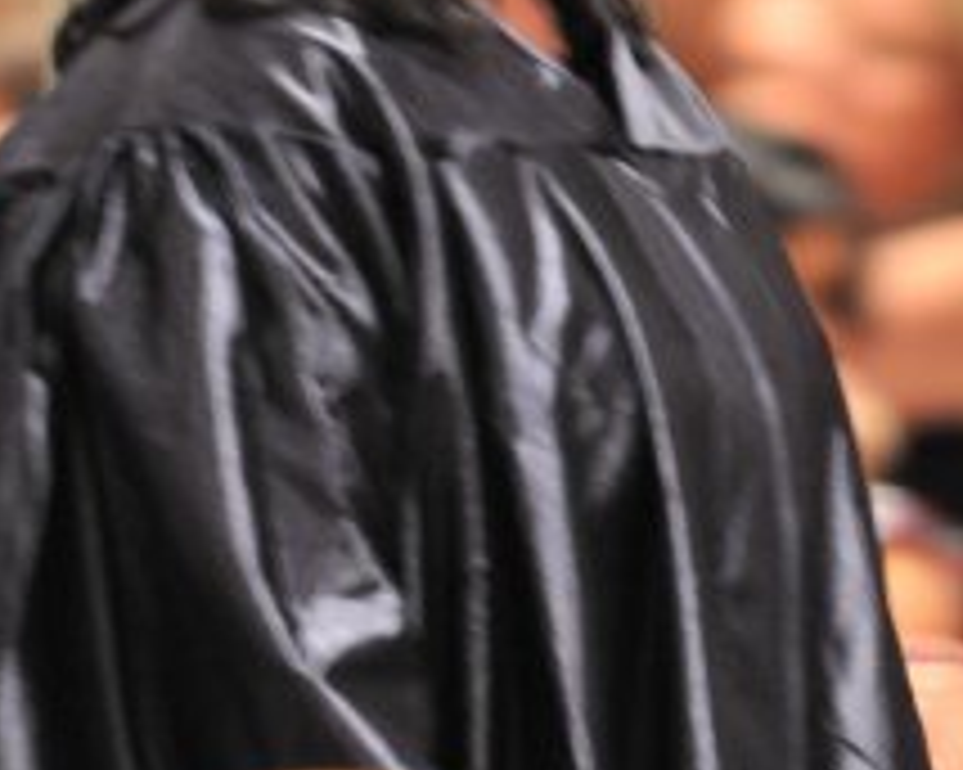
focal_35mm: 788
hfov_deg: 2.5
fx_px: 22449
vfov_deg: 2.0
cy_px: 288
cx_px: 569
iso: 1600
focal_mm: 200
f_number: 2.8
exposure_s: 1/25
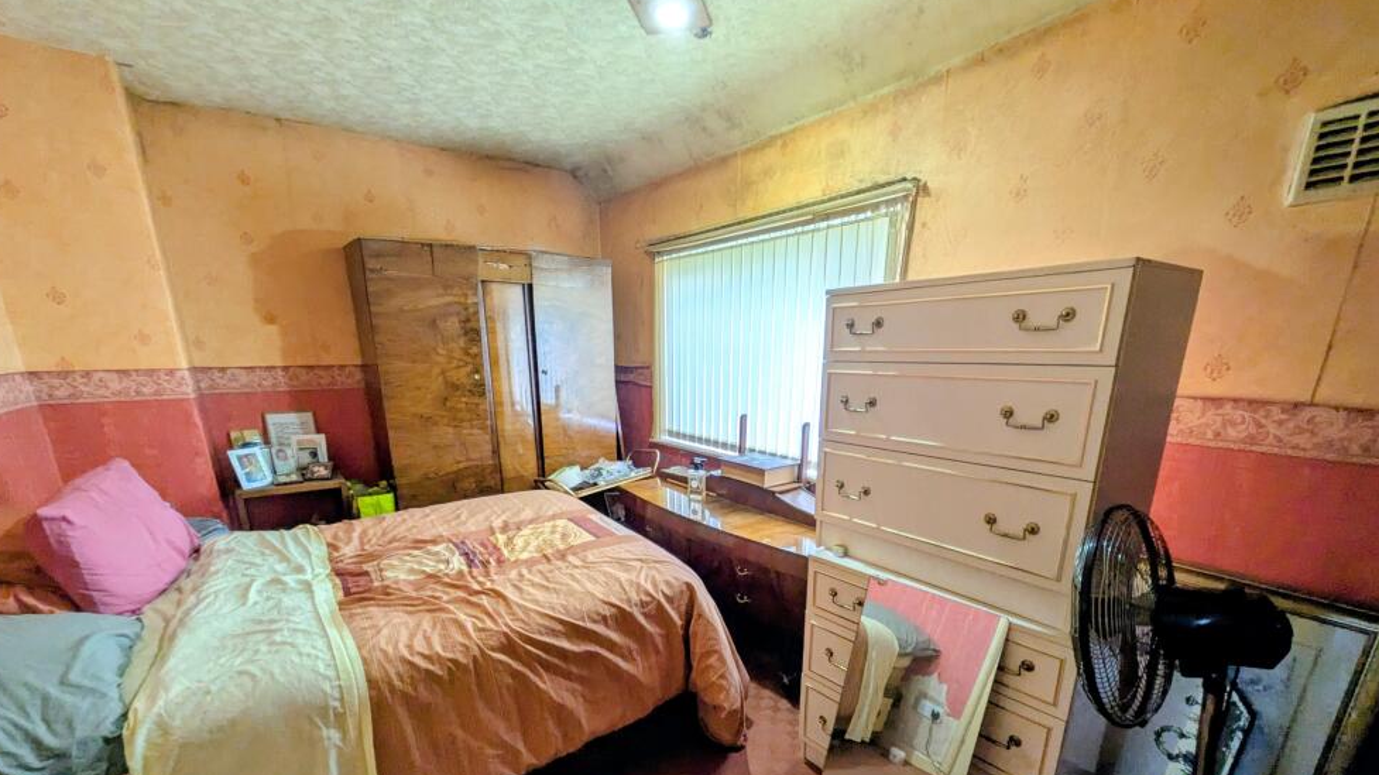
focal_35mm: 16
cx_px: 703
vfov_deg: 65.1
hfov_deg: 99.4
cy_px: 524
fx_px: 585
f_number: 2.2
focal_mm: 1.83
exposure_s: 1/25
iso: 156
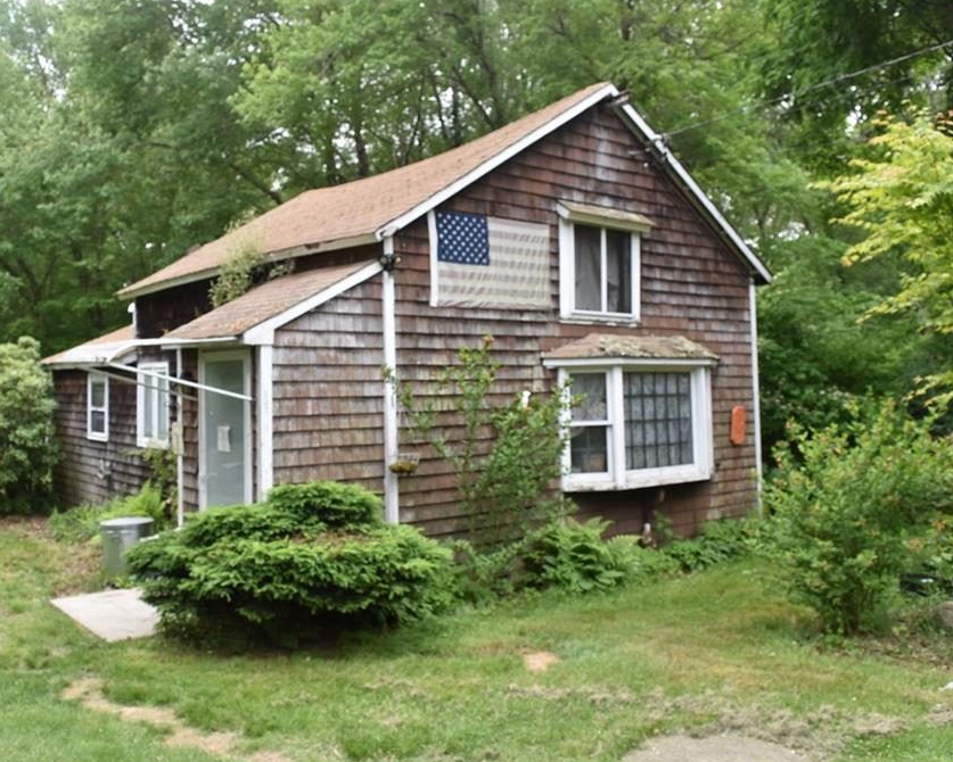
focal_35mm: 31
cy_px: 380
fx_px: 875
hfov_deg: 57.0
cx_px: 418
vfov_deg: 47.1
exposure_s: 1/200
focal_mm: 18
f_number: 6.3
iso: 200
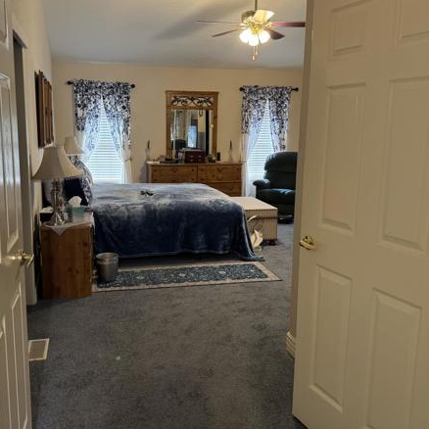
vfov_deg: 52.5
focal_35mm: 31
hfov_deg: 52.4
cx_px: 184
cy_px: 195
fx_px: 435
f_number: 1.78
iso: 400
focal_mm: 6.76
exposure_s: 1/60
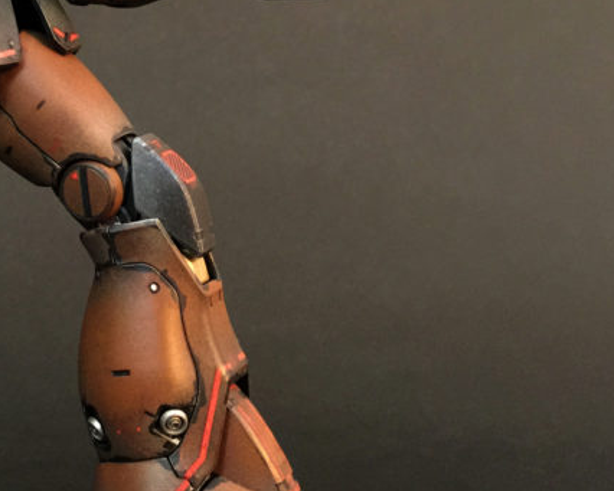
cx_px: -85
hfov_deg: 25.6
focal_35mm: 68
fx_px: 1236
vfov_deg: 22.2
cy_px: 89
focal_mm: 4.15
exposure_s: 1/4
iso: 125
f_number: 2.2
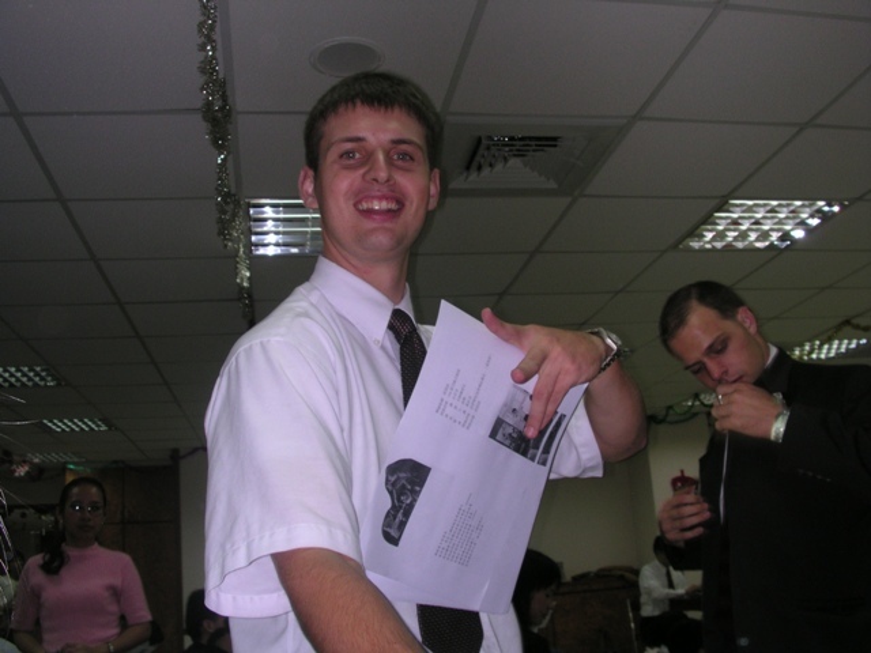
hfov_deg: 50.1
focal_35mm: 37
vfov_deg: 38.7
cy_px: 326
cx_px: 436
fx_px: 931
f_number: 4.5
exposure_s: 1/30
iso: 100
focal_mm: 5.6
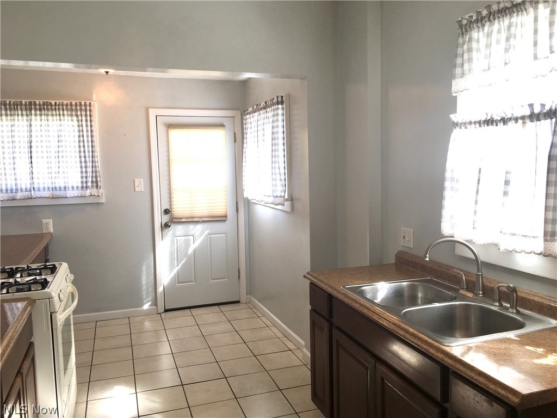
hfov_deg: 61.7
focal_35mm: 29
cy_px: 209
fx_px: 467
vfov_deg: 48.2
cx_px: 278
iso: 32
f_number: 2.2
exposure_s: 1/60
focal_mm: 4.15
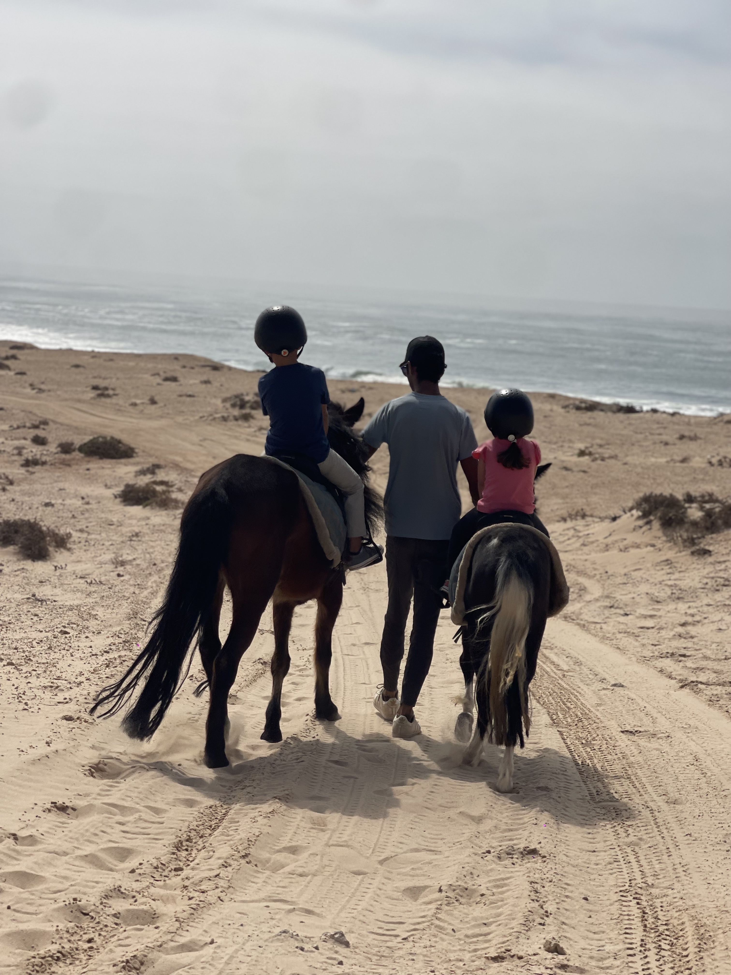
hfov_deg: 22.9
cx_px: 366
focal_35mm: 64
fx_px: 1802
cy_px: 488
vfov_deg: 30.3
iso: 32
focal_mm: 7.5
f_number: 2.2
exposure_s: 1/5236
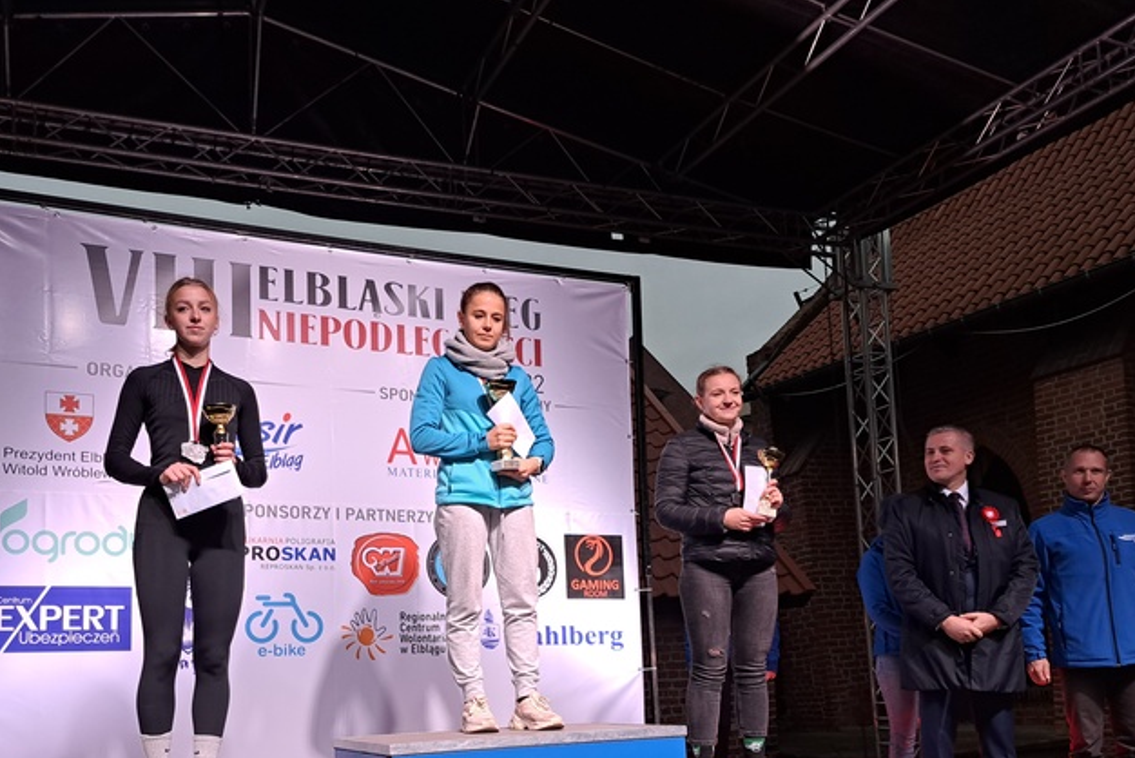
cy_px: 573
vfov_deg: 37.9
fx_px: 1072
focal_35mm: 34
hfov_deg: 55.6
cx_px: 494
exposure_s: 1/60
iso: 80
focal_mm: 5.23
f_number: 1.8
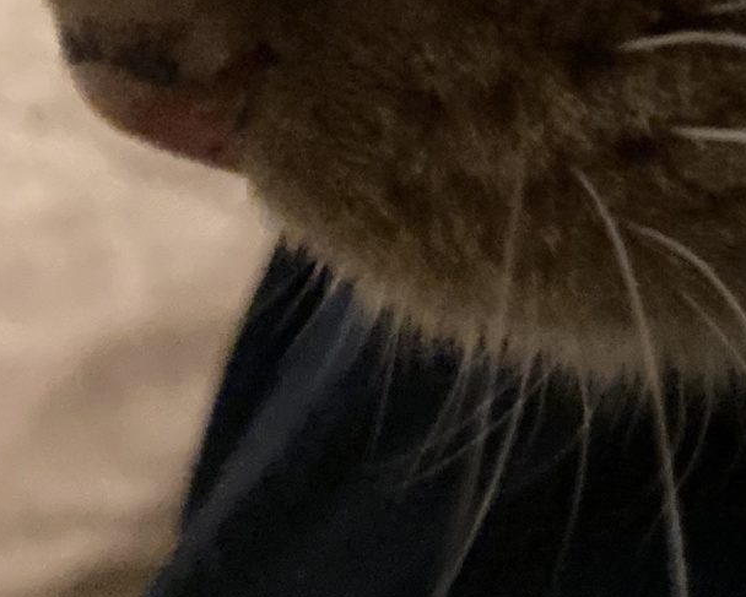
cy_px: -380
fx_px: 2540
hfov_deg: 13.9
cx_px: 1544
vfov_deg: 12.5
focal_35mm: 115
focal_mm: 3.99
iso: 640
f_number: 1.8
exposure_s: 1/17
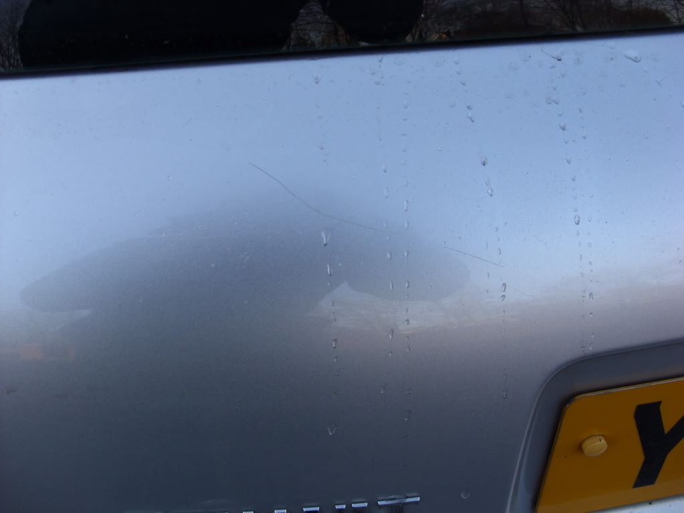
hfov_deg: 49.0
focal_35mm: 38
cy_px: 256
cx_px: 342
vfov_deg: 37.7
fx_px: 751
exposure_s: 1/239
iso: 50
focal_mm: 6.3
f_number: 2.8
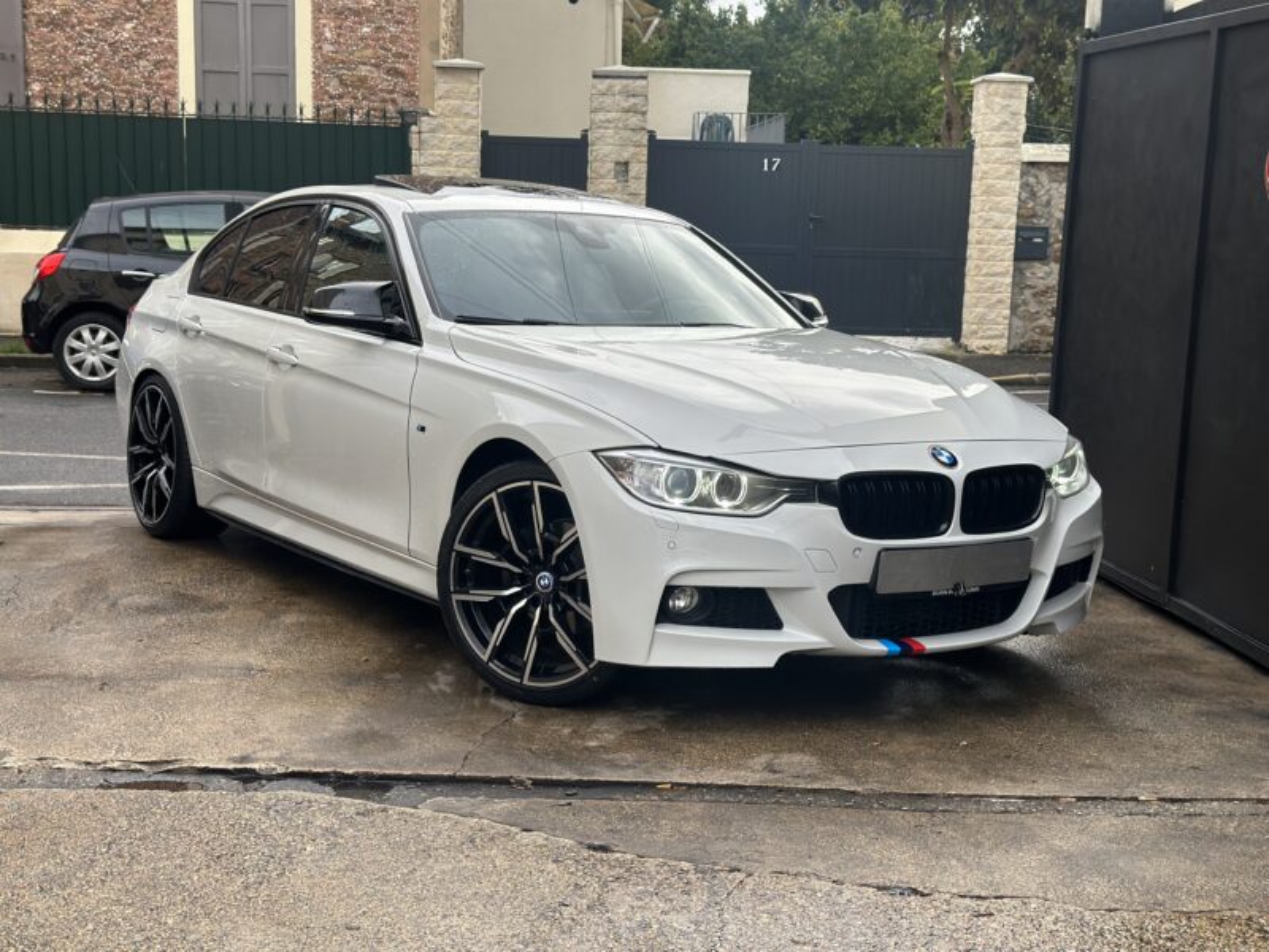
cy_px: 476
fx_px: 1760
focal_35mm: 48
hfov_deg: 39.7
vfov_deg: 30.3
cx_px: 634
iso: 80
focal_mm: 6.86
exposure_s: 1/1497
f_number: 1.78
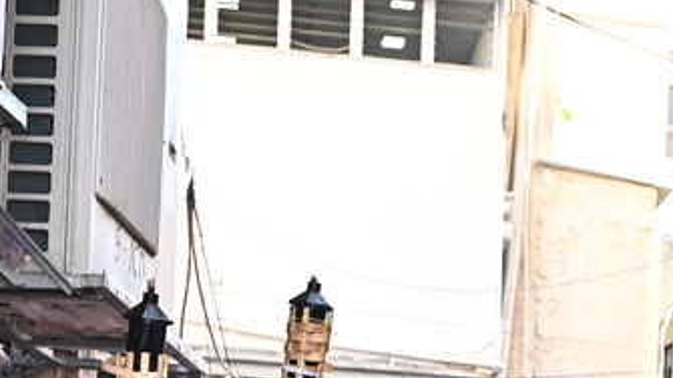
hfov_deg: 20.1
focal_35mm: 105
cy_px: 869
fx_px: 1873
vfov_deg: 10.2
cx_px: 554
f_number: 5
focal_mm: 24
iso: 800
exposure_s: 1/200
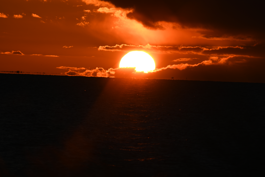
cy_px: 88
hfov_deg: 4.1
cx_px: 132
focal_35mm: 500
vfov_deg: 2.7
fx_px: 3678
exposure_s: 1/400
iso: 100
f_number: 16
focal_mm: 500
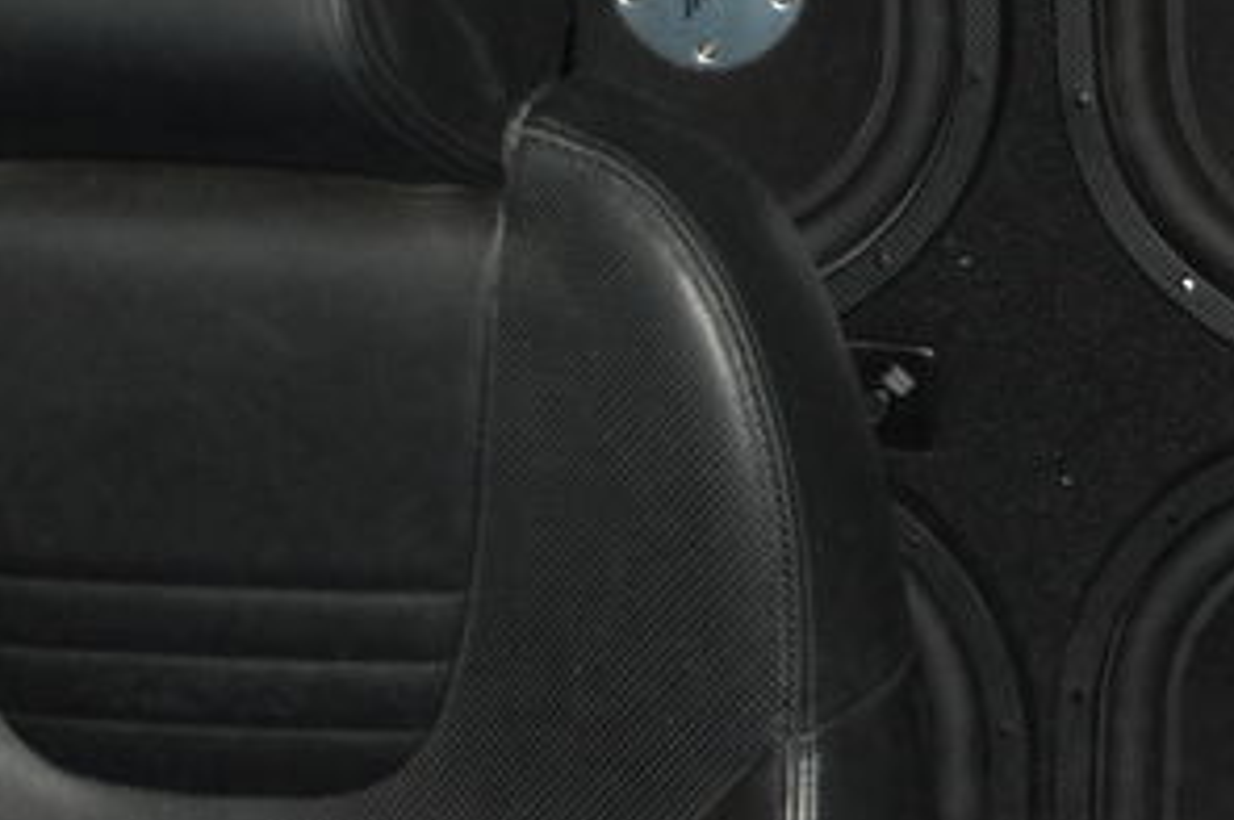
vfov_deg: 7.6
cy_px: 272
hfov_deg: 11.4
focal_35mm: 179
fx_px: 6132
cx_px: 1234
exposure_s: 1/60
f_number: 5.6
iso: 400
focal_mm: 55
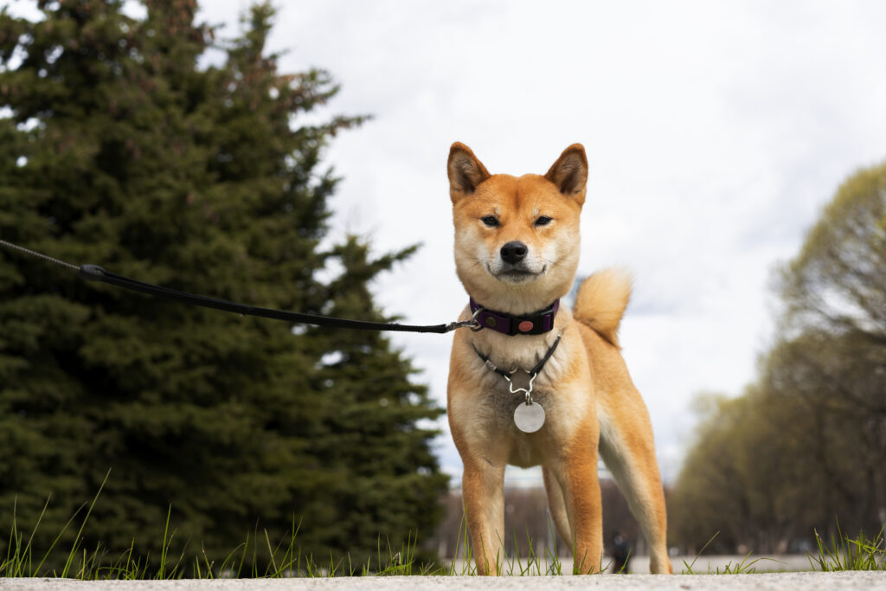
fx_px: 1354
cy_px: 296
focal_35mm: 55
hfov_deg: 36.2
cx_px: 443
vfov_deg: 24.6
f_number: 6.3
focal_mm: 55
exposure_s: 1/320
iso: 160
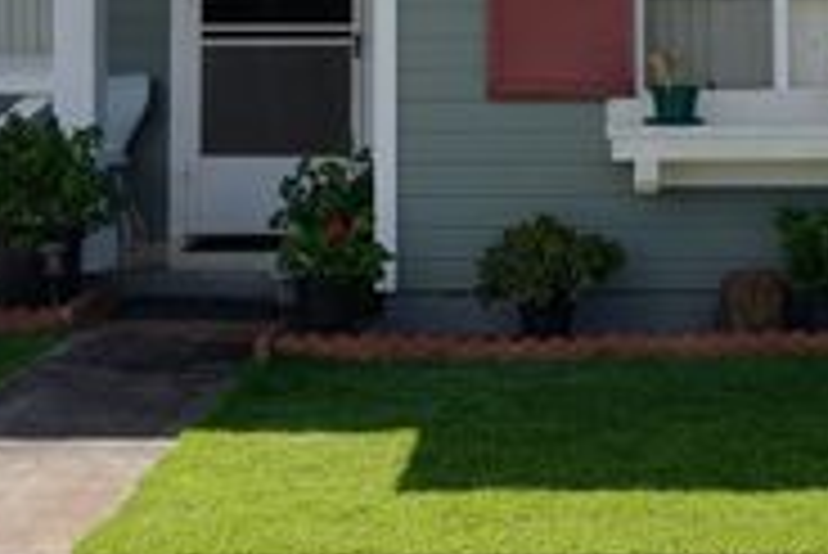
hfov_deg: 26.3
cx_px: 621
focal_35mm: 76
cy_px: -11
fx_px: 1749
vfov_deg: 17.5
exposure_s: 1/500
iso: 400
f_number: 9
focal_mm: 28
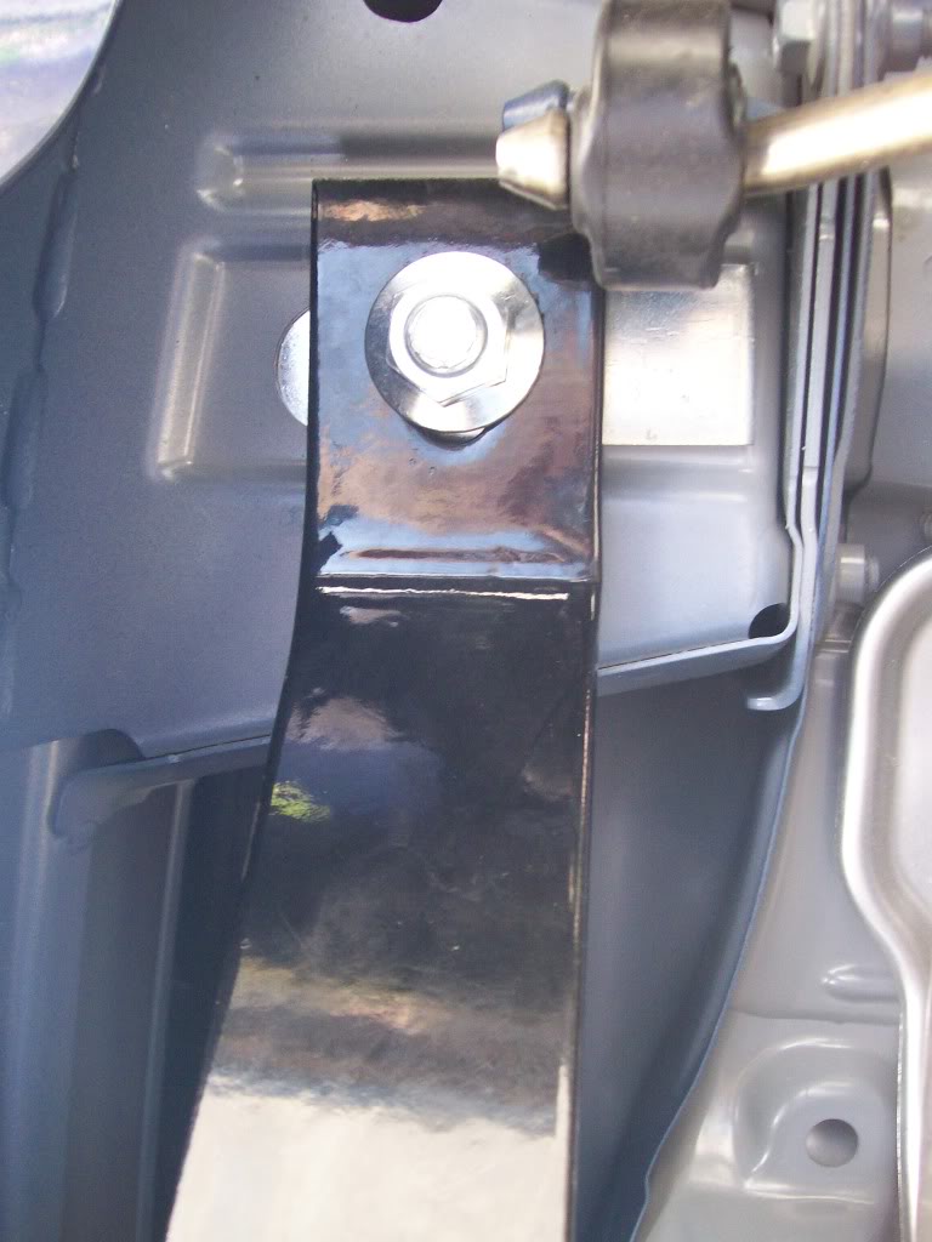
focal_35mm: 36
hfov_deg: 39.7
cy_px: 621
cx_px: 466
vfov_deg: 51.4
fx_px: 1292
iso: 160
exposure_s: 1/27.5
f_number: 2.7
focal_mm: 6
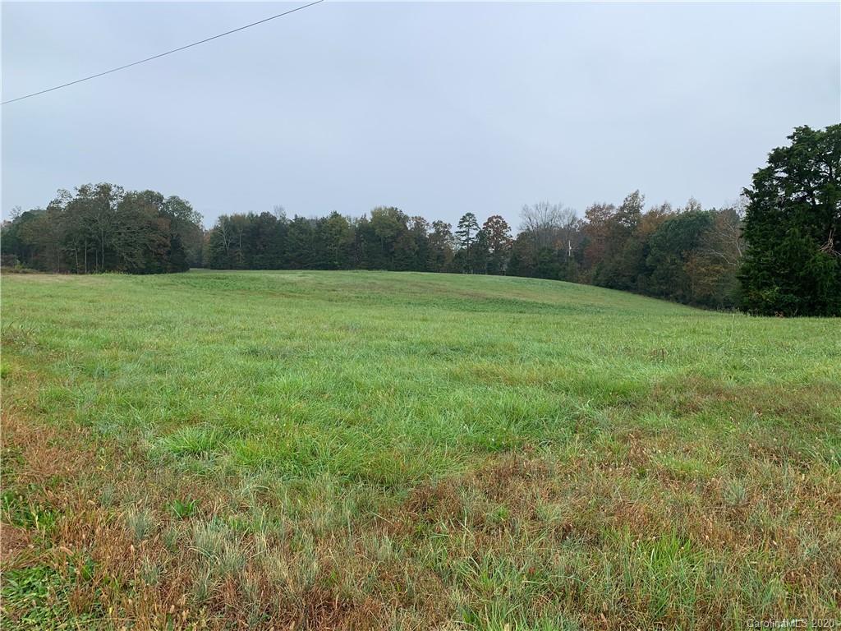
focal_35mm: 26
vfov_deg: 53.1
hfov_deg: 67.3
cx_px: 420
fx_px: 632
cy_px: 316
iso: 25
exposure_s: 1/507
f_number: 1.8
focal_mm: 4.25
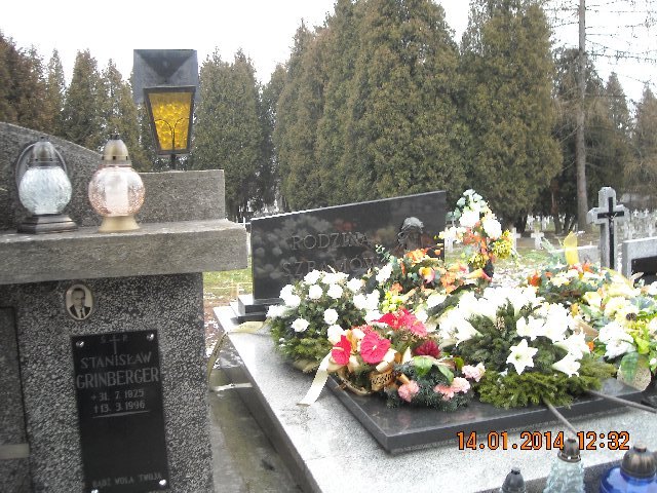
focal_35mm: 35
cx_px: 328
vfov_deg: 40.7
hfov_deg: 52.6
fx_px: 664
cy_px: 246
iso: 64
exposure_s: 1/54
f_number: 2.8
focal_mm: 5.7
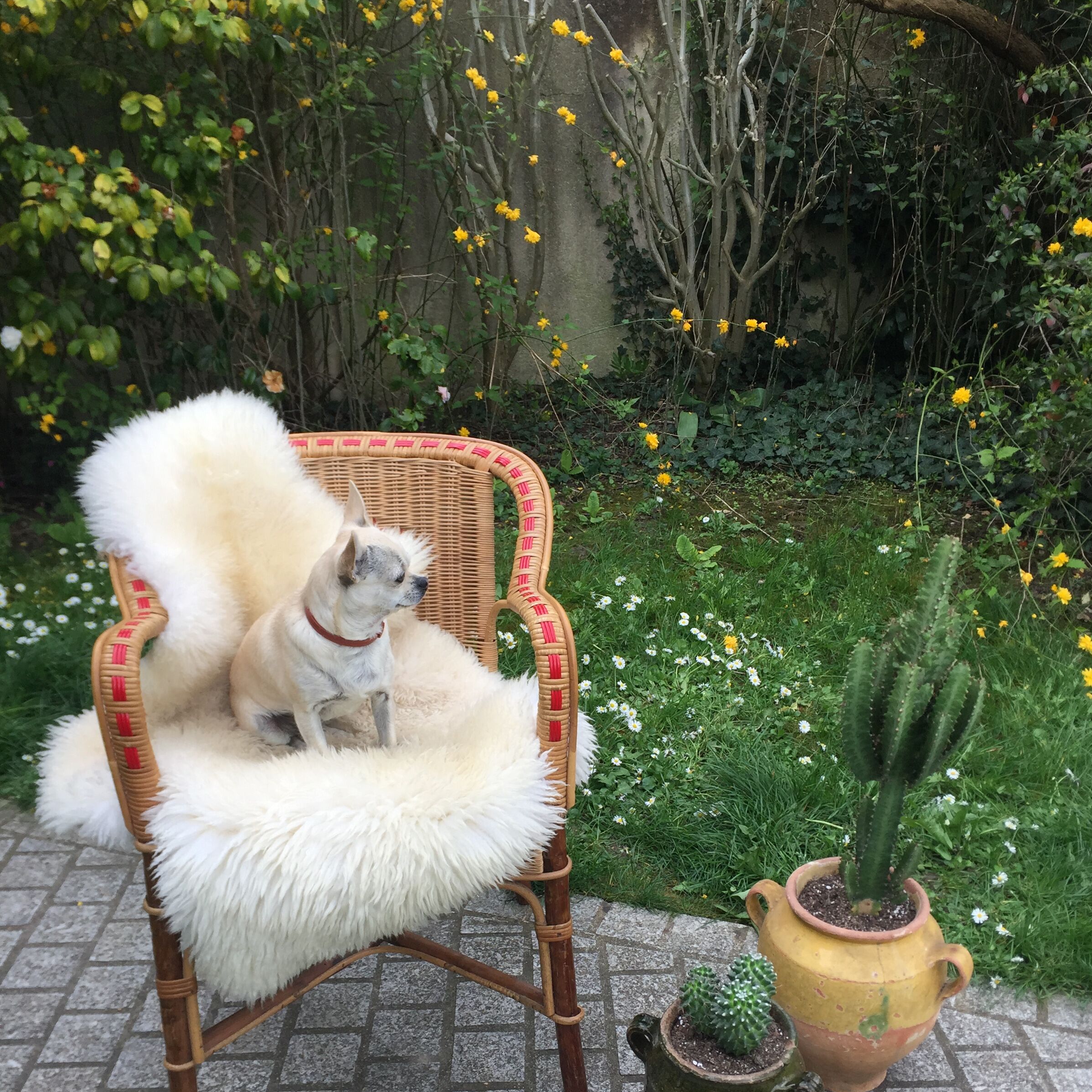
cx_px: 559
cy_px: 694
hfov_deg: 47.2
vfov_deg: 46.7
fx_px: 1249
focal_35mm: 35
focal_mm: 4.15
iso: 32
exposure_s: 1/329
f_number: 2.2
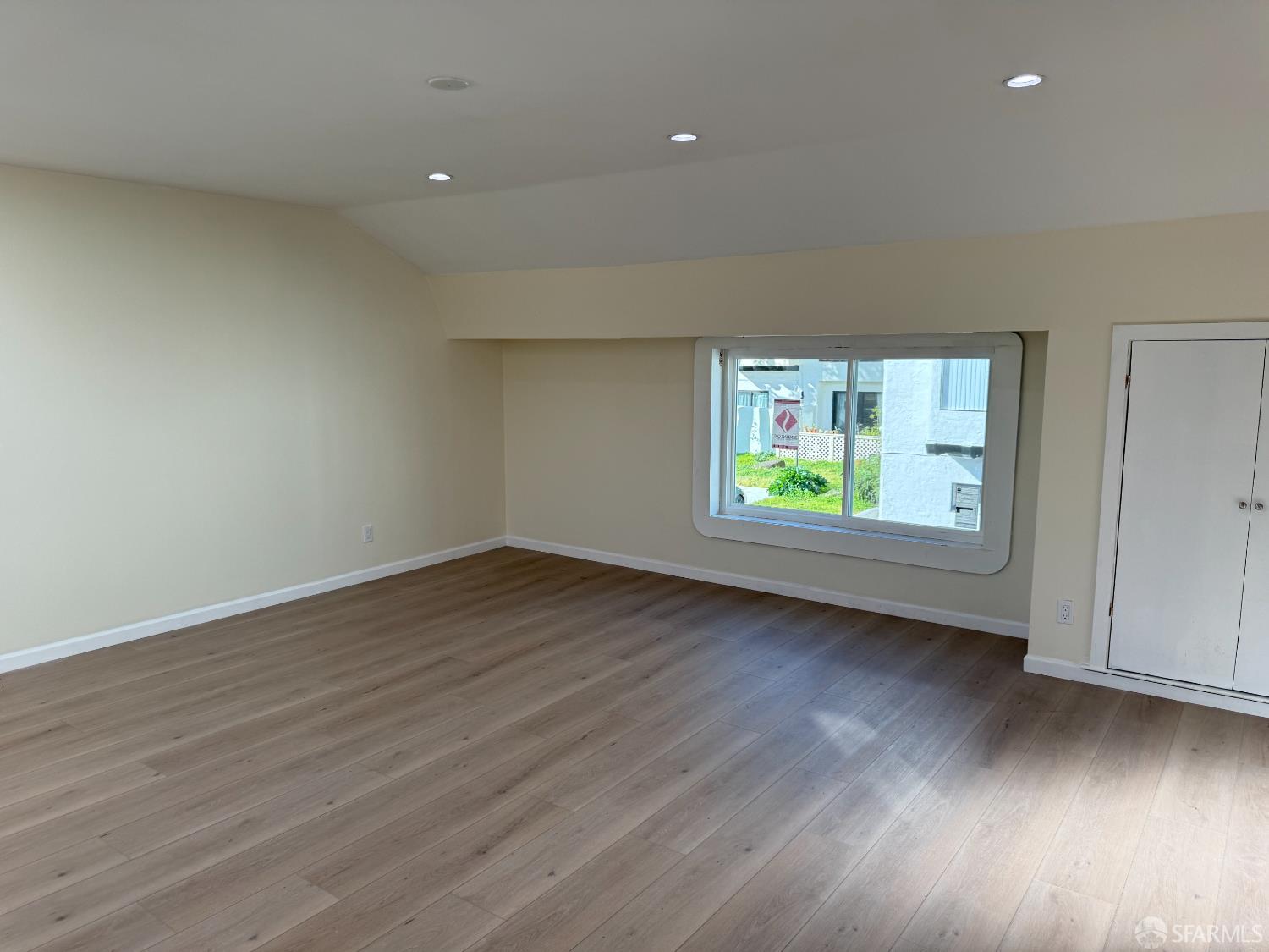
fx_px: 880
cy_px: 476
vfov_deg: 56.8
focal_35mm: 24
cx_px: 634
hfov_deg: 71.6
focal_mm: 6.76
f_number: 1.78
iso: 100
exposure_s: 1/627
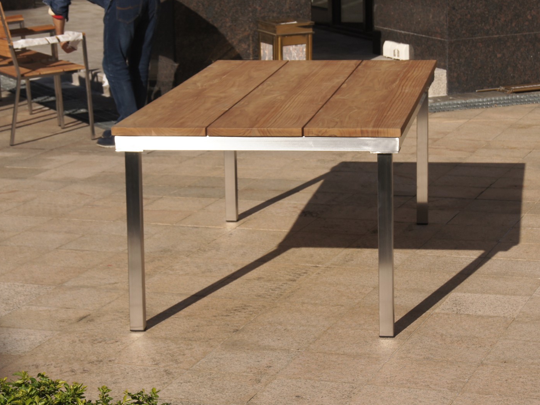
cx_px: 306
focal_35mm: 91
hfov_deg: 21.6
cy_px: 203
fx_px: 1412
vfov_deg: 16.3
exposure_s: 1/400
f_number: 9
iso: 100
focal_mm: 55
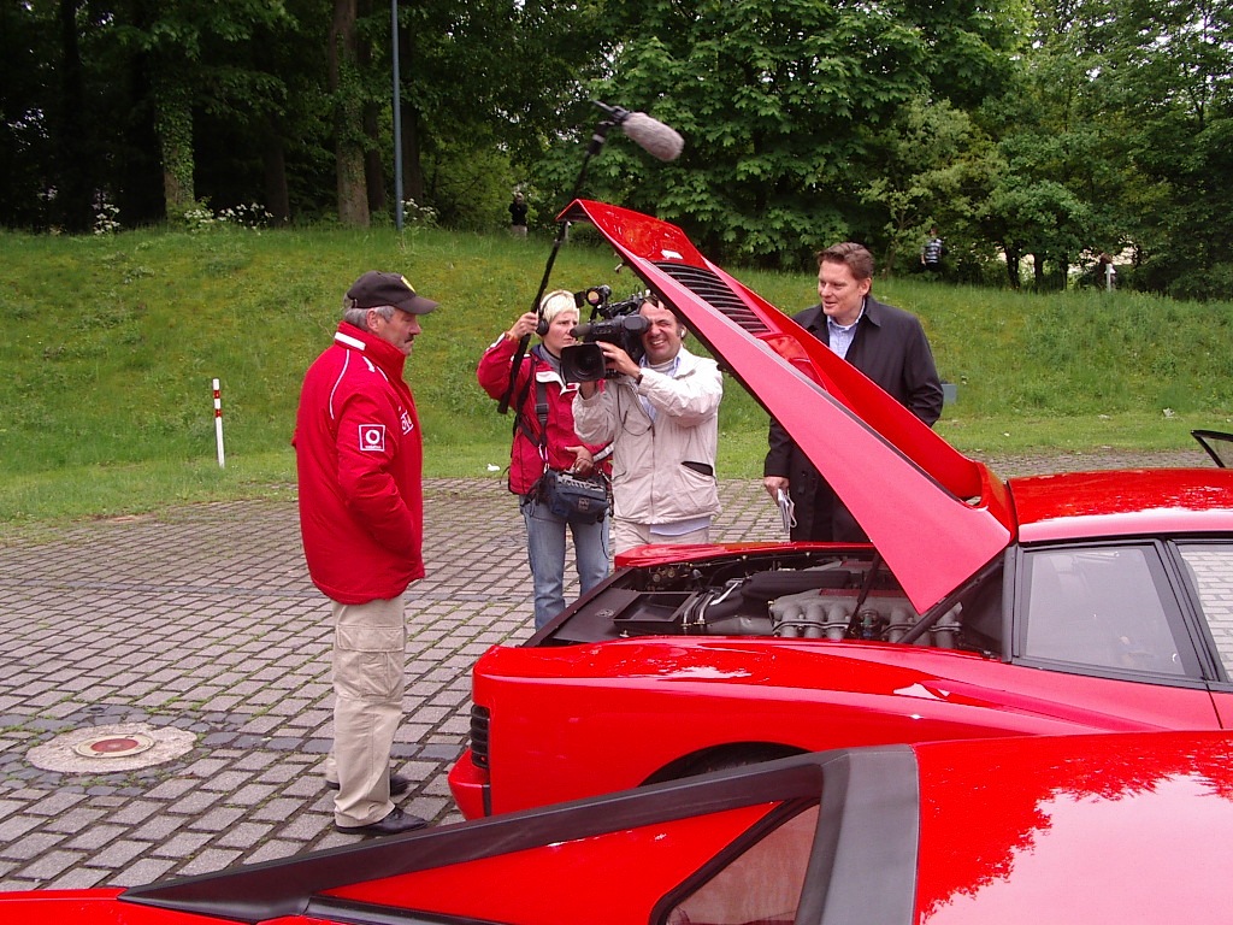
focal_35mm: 38
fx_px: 1354
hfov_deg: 49.0
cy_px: 462
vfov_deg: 37.7
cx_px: 616
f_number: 4.8
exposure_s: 1/60
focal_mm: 5.8
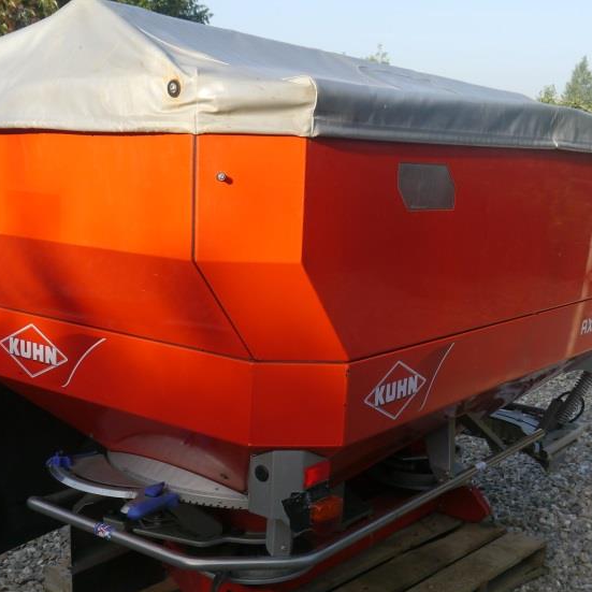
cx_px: 300
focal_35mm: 46
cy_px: 360
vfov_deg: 36.6
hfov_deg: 36.8
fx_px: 890
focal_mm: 14
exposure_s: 1/320
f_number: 5.6
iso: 160
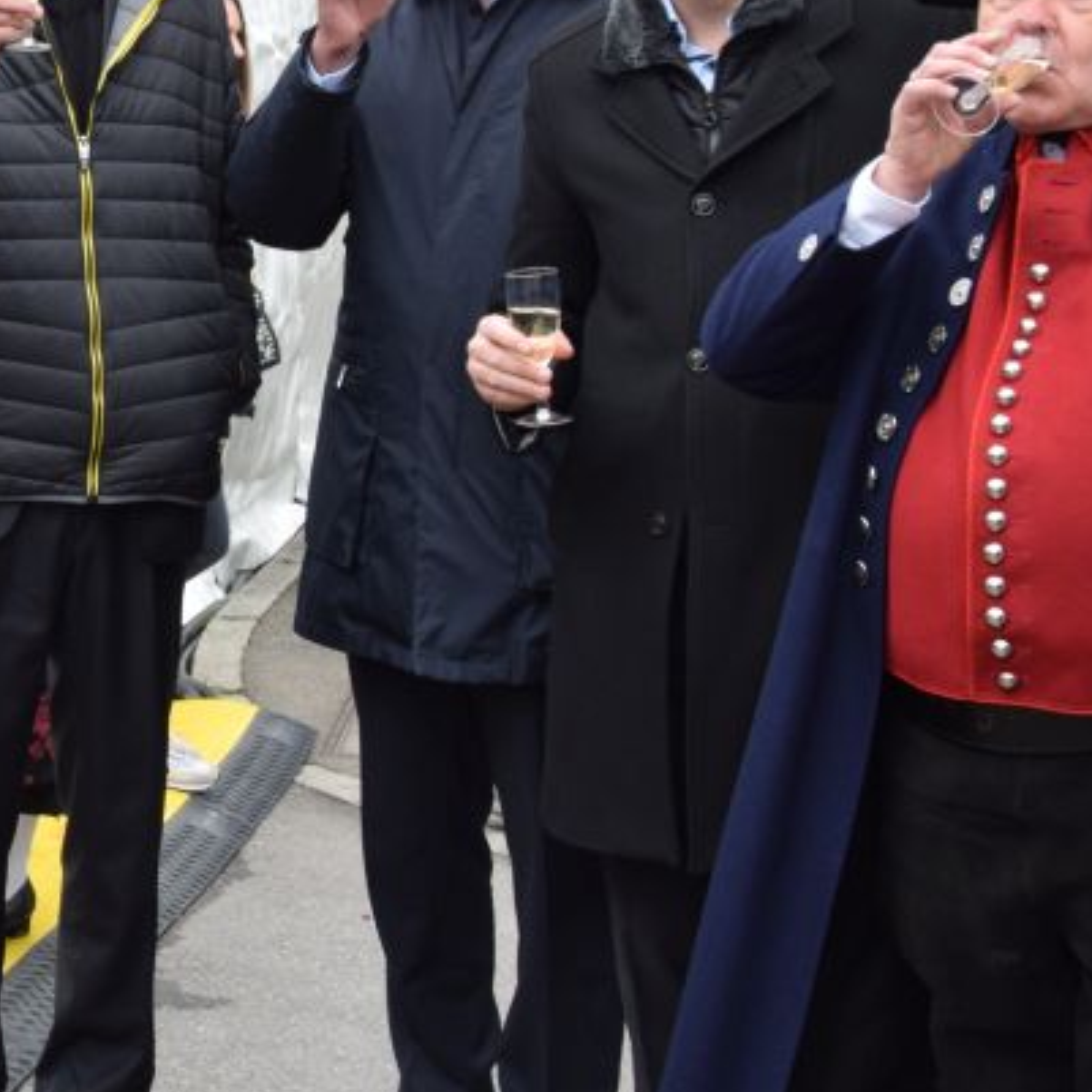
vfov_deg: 18.2
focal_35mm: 95
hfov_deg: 17.5
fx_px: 3400
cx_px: -185
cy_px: 327
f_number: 8
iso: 400
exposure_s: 1/250
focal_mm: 25
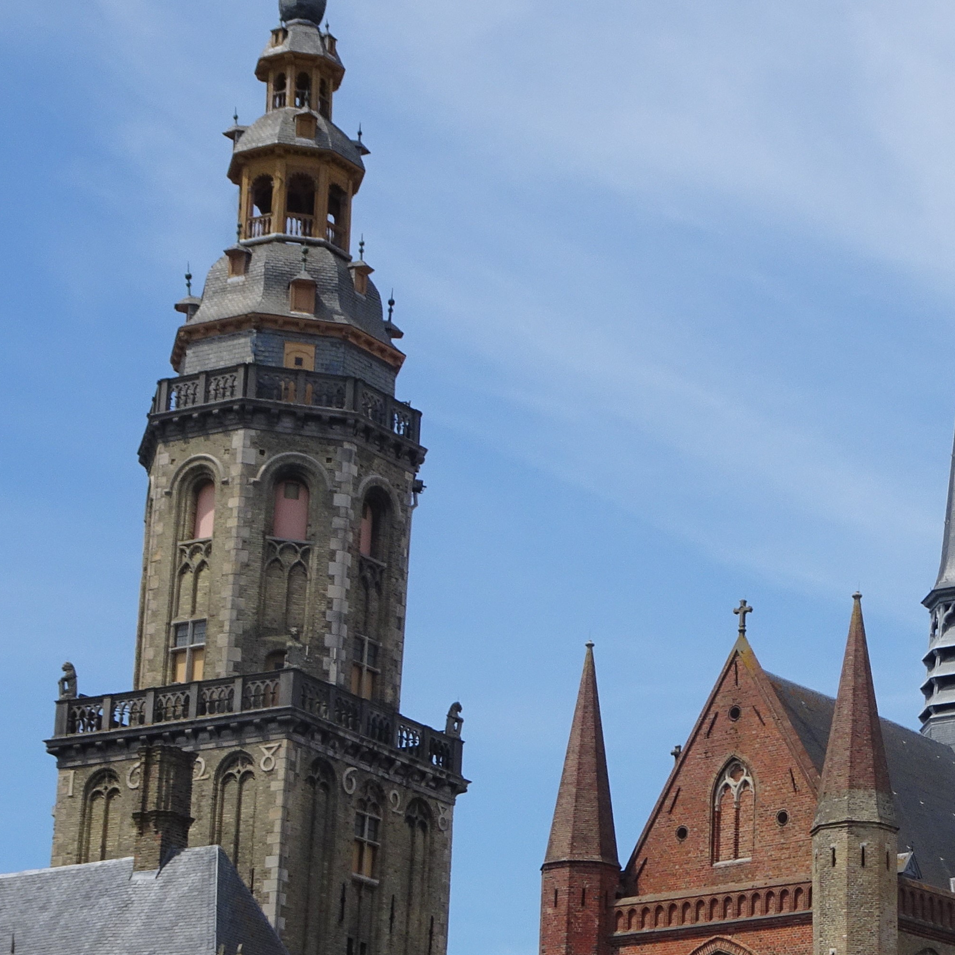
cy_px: 740
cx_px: 923
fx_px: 2903
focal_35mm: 93
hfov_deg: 18.3
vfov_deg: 18.5
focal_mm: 7.58
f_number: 4.5
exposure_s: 1/800
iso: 80
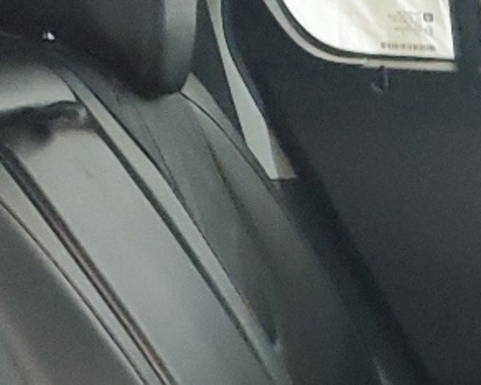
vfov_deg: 10.6
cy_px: 648
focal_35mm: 139
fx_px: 1980
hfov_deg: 12.2
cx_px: 974
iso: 330
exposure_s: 1/15
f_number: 1.5
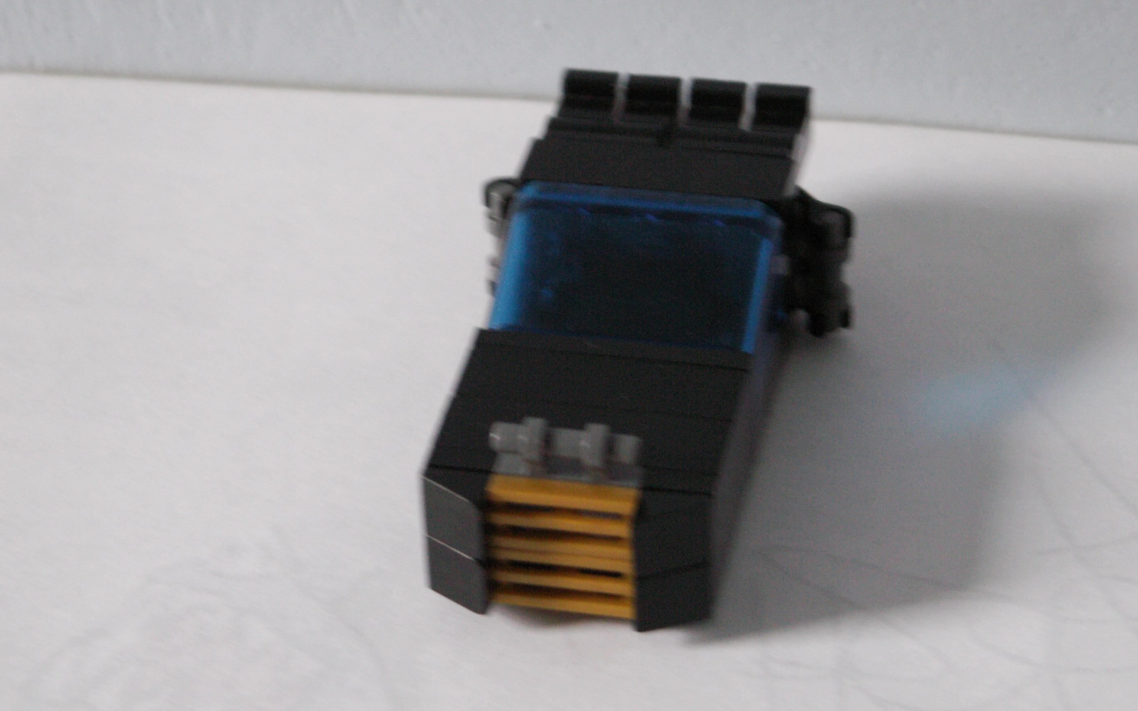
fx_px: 3474
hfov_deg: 18.6
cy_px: 412
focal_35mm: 112
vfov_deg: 11.7
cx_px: 569
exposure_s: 1/30
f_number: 3.5
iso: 160
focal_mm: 17.13
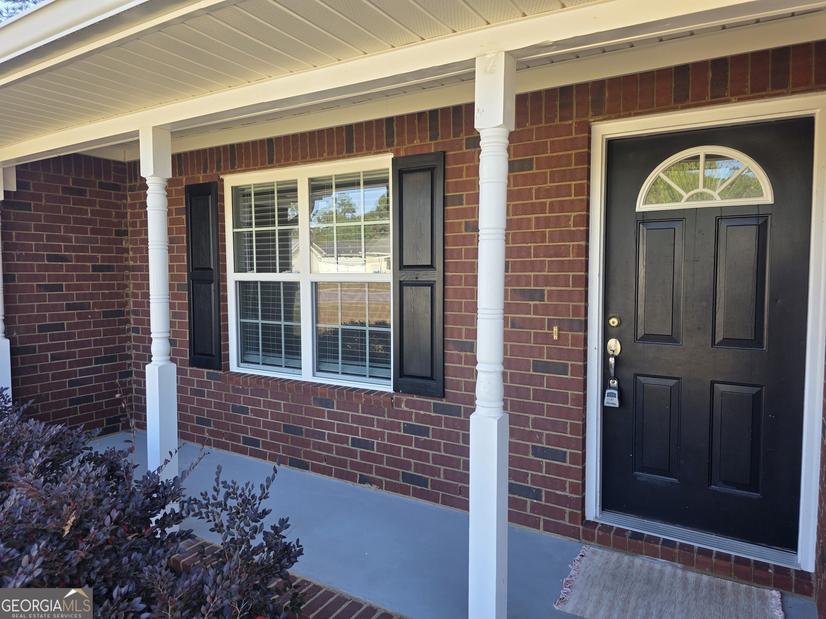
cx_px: 413
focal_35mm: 23
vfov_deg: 58.9
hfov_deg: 73.9
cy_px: 310
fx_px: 549
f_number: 1.7
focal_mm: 6.3
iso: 32
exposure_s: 1/180
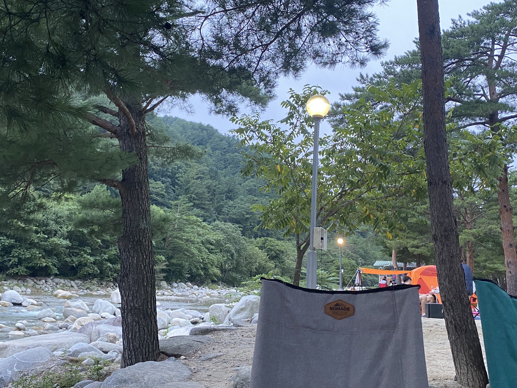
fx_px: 553
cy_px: 167
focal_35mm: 37
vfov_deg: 38.6
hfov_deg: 50.0
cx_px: 231
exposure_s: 1/60
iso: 160
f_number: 1.8
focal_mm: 4.25
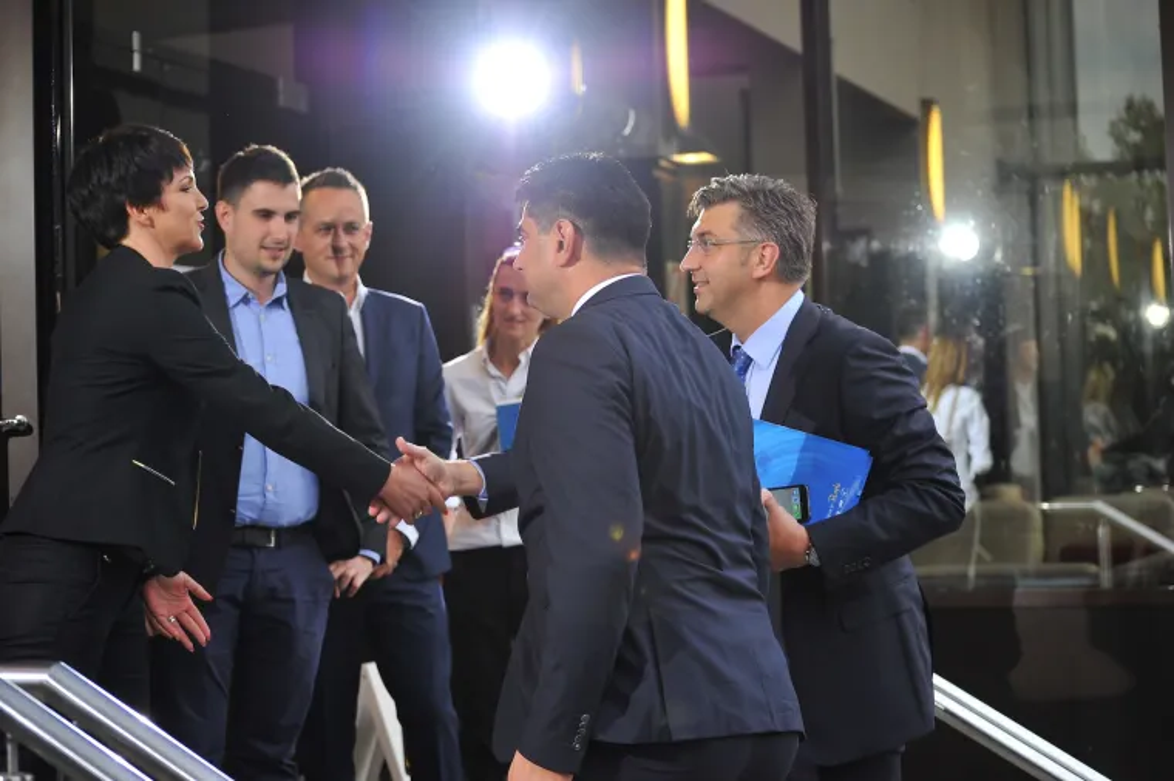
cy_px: 390
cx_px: 587
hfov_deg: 28.9
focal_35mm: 70
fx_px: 2282
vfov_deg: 19.4
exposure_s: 1/320
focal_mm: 70
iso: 800
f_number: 5.6
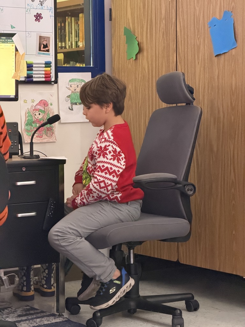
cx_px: 122
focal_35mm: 100
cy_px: 164
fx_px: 944
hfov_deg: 14.8
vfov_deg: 19.6
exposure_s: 1/30
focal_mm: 16.89
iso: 2000
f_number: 2.8
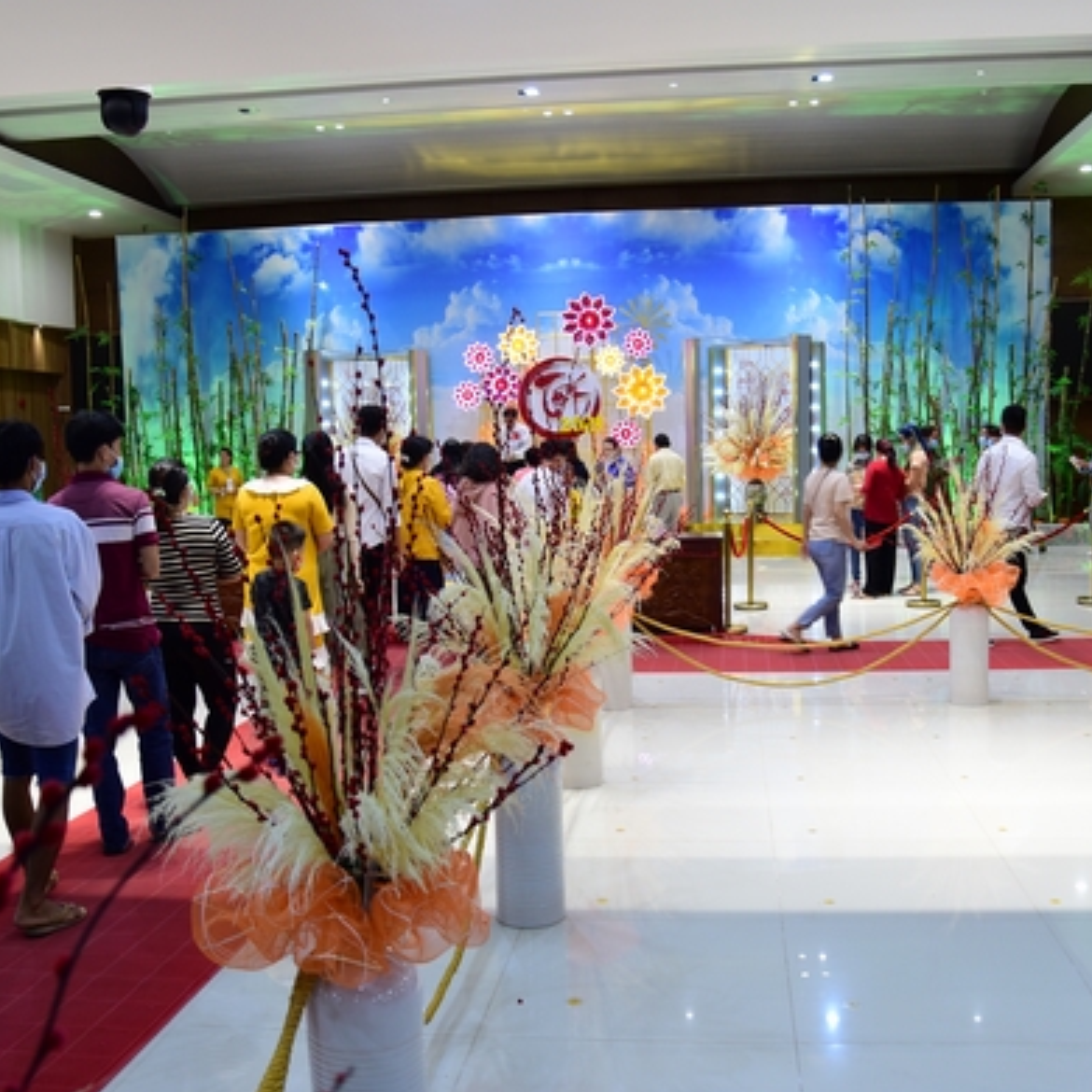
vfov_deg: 48.4
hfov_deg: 48.4
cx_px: 605
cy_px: 554
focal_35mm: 34
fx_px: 1213
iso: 1000
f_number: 4.5
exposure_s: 1/60
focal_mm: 24
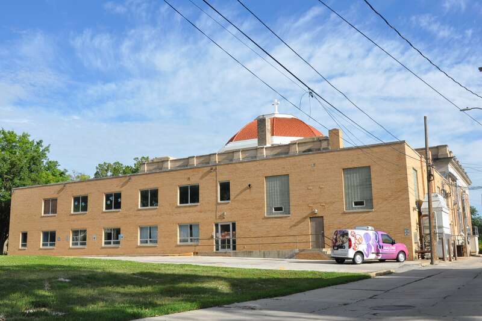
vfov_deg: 47.9
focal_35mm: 27
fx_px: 361
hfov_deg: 67.4
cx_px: 241
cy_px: 160
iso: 200
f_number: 9
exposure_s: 1/320
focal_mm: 18
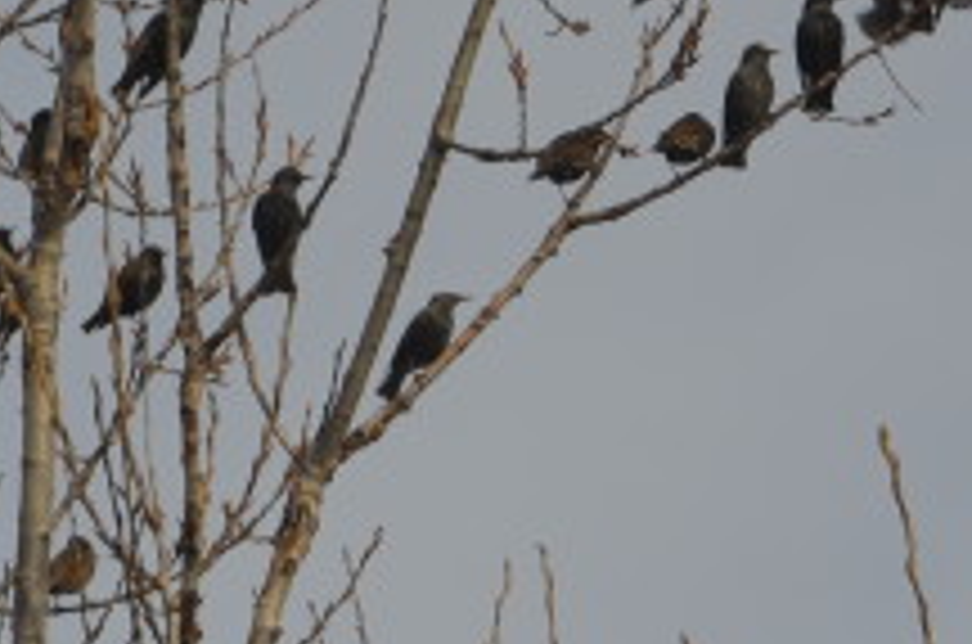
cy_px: -9
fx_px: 17646
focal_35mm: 655
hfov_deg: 3.1
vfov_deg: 2.1
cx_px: -1116
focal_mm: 92
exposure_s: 1/320
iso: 100
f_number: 9
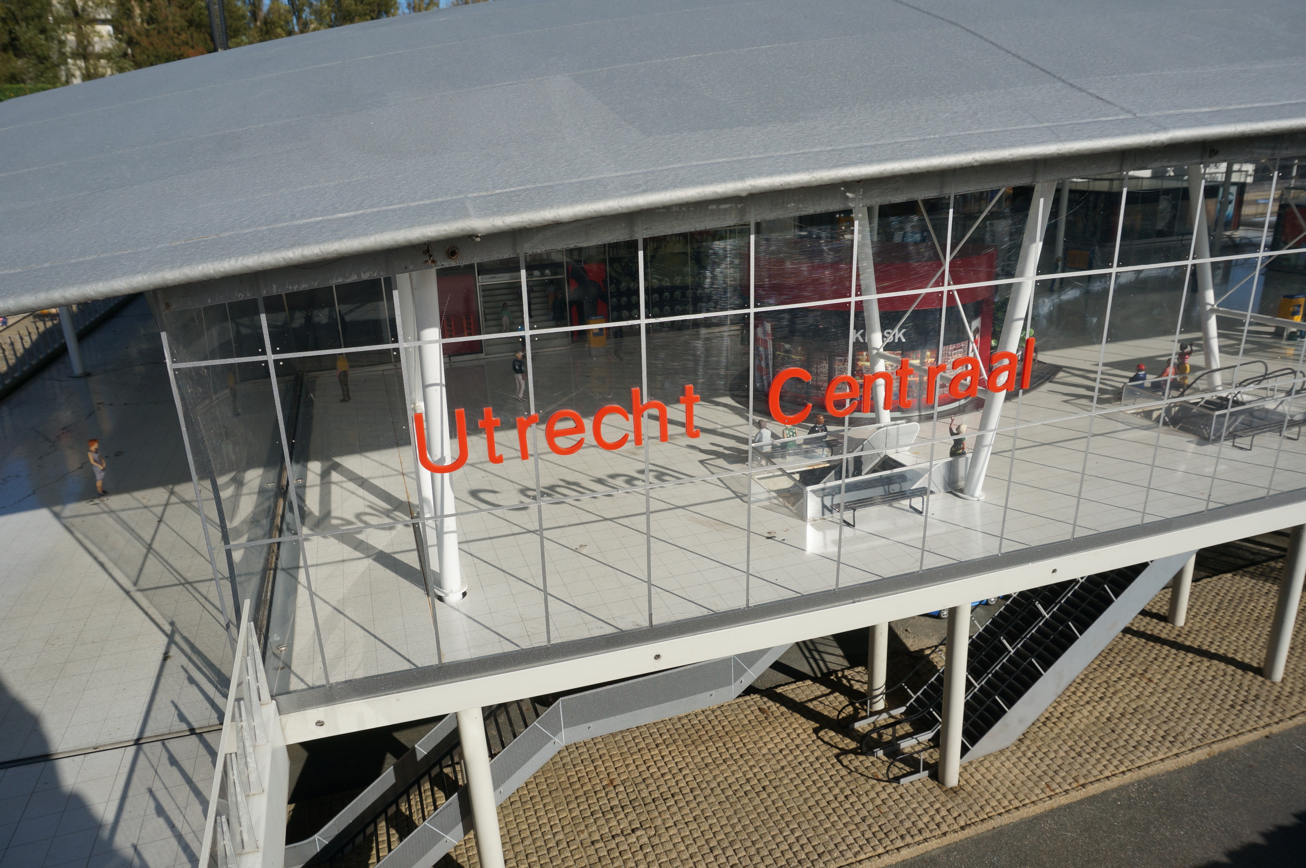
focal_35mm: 24
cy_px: 434
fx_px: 870
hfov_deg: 73.8
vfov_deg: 53.0
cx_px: 653
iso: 100
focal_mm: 16
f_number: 9
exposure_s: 1/320
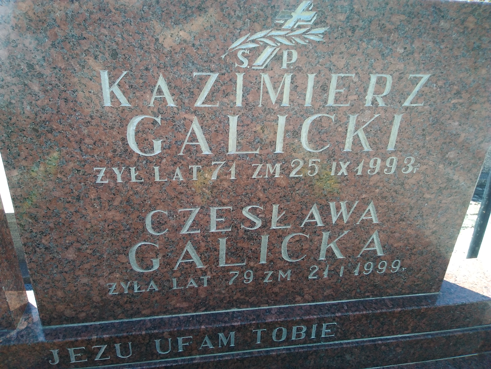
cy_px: 184
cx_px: 246
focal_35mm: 29
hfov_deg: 61.7
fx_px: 411
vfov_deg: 48.2
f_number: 2.4
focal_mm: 2.39
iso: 100
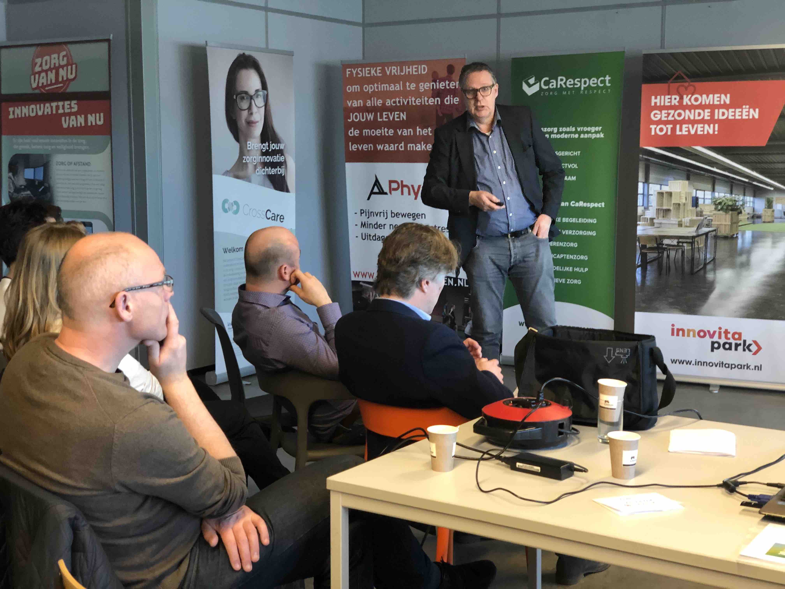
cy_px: 294
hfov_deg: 36.8
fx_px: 1179
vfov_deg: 28.0
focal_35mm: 52
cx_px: 392
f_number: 2.4
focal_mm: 6
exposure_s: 1/25
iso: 125
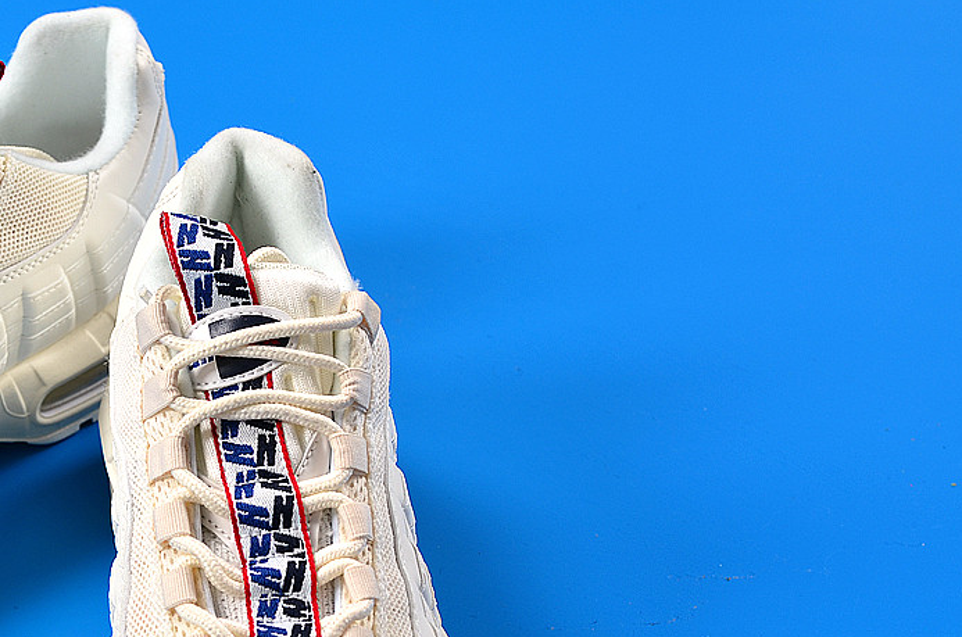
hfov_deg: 20.7
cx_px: 100
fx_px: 2585
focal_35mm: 97
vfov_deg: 14.0
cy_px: 486
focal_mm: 35
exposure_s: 1/125
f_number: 5
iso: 125
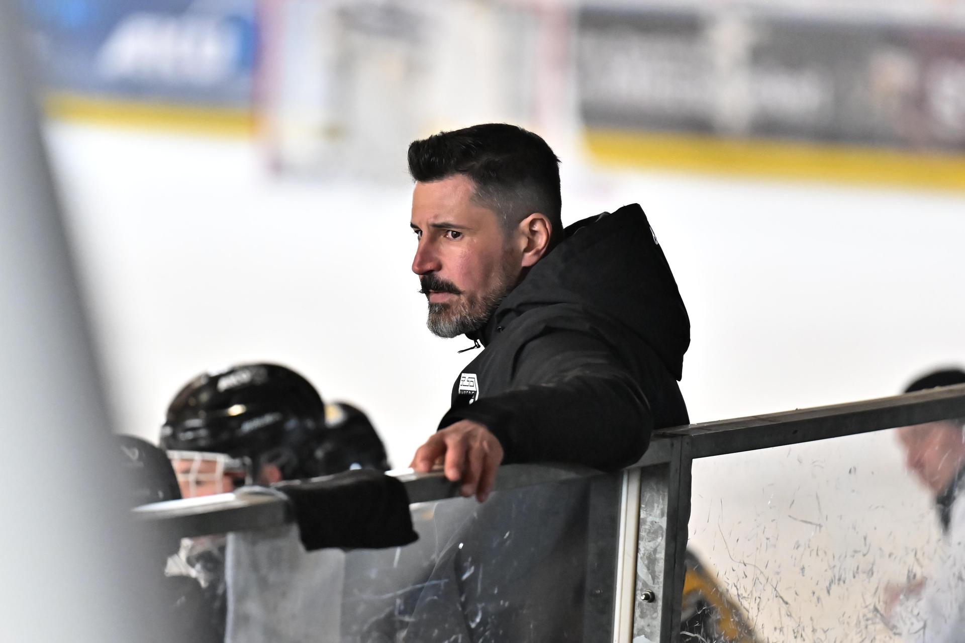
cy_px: 322
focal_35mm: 300
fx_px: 8039
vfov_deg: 4.6
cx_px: 482
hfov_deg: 6.9
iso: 4000
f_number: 2.8
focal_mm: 200
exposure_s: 1/800
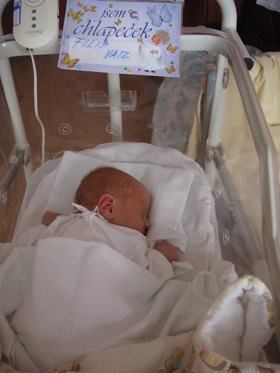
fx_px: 399
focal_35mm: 37
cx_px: 140
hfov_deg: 38.7
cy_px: 186
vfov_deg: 50.1
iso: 160
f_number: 2.8
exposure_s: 1/45
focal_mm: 6.1
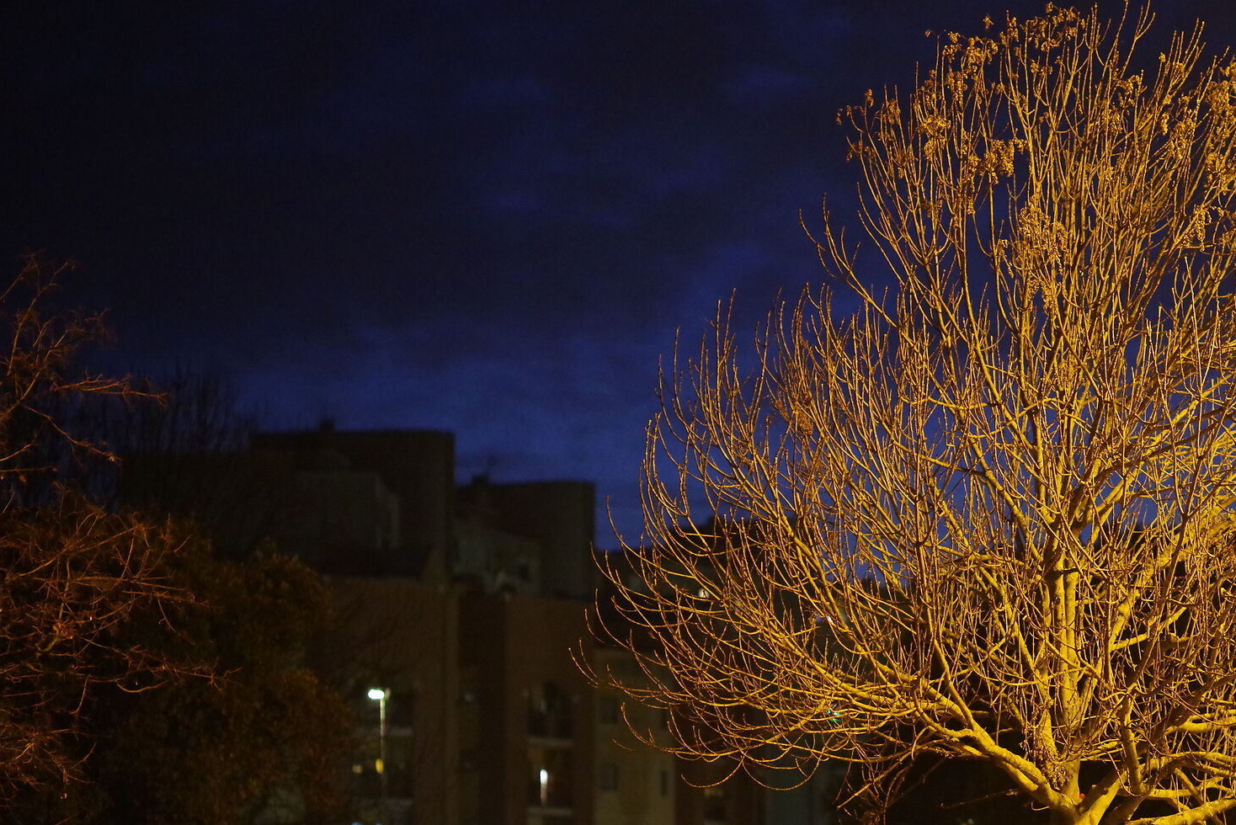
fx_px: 4774
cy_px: 599
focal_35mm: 139
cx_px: 985
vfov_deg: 9.9
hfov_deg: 14.7
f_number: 1.4
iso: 5000
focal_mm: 85
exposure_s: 1/60
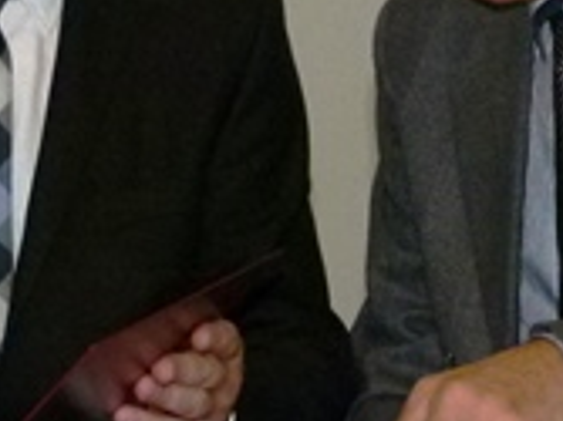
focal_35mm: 222
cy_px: 77
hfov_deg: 8.9
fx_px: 3608
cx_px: 462
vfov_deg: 6.7
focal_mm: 10.5
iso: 320
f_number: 3.2
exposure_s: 1/60
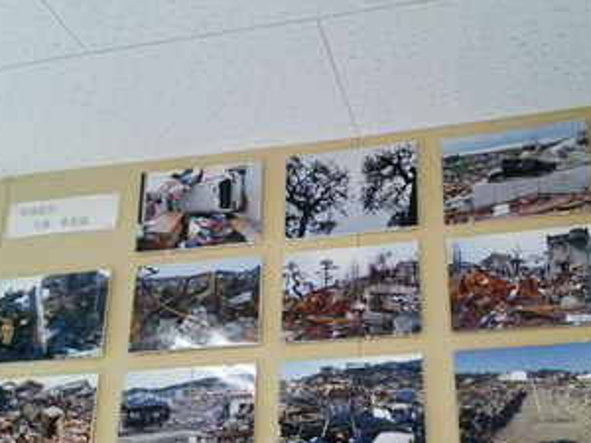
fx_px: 683
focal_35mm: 40
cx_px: 333
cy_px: 291
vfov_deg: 35.6
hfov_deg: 46.7
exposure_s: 1/60
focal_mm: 4.06
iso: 64
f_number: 1.94
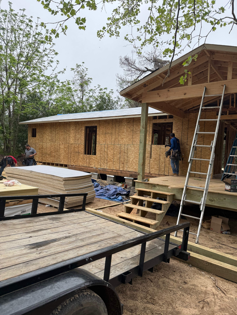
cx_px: 118
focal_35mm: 24
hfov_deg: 56.8
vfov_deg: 71.6
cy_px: 158
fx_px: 219
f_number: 1.78
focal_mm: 6.76
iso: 80
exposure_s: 1/742
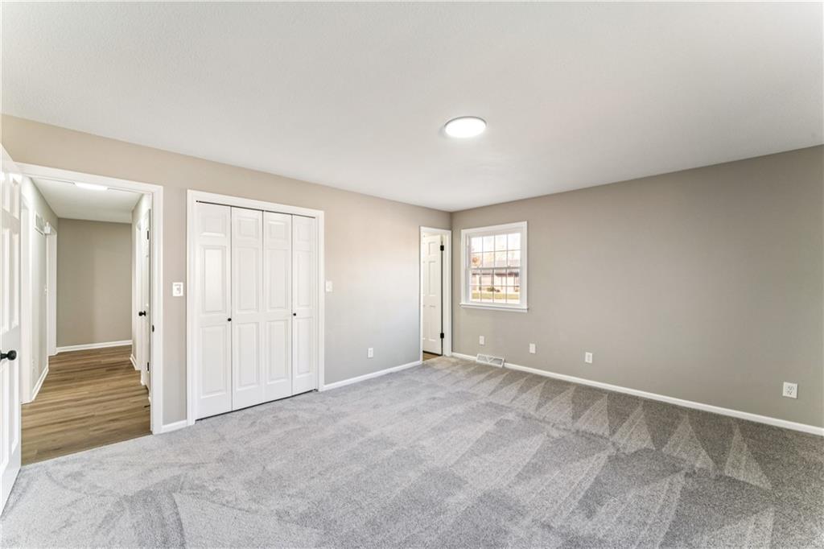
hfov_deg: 104.3
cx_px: 412
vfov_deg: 81.2
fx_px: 320
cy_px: 274
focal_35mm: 14
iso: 400
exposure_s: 1/8
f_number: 13
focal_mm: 14
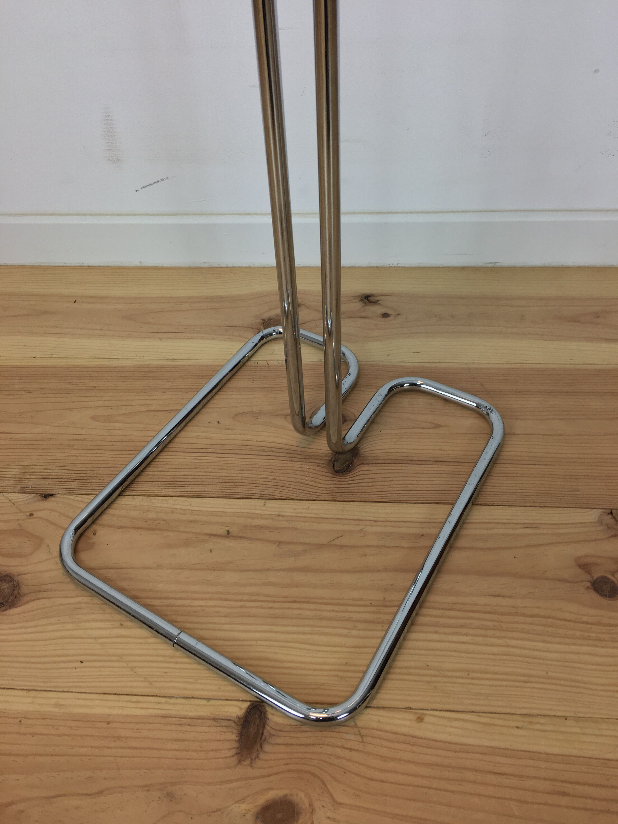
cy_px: 412
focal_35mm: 29
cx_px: 309
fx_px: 690
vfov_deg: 61.7
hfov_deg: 48.2
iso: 32
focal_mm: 4.15
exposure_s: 1/33
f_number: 2.2
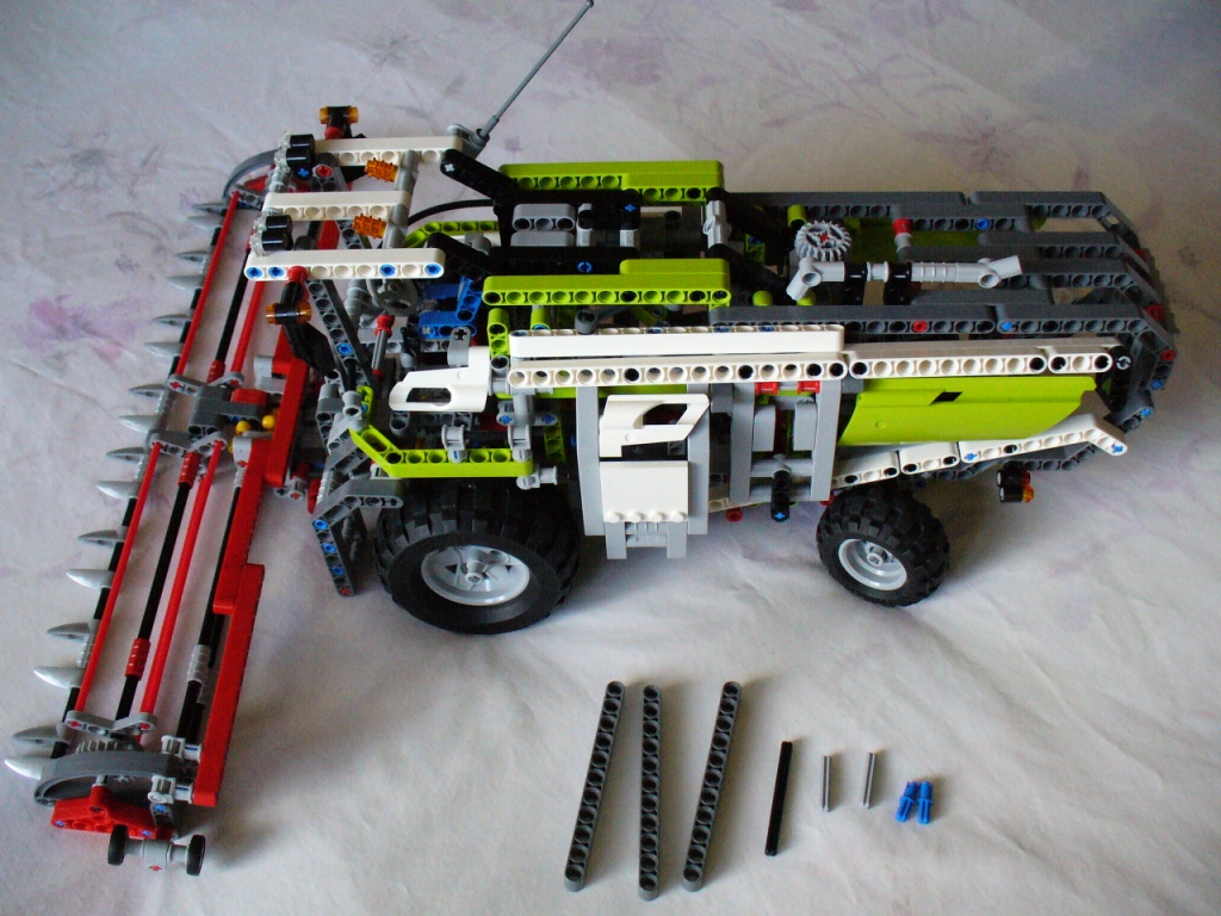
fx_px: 1305
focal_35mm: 37
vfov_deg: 38.7
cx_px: 610
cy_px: 458
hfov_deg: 50.1
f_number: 2.8
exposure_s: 1/160
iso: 400
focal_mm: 6.1
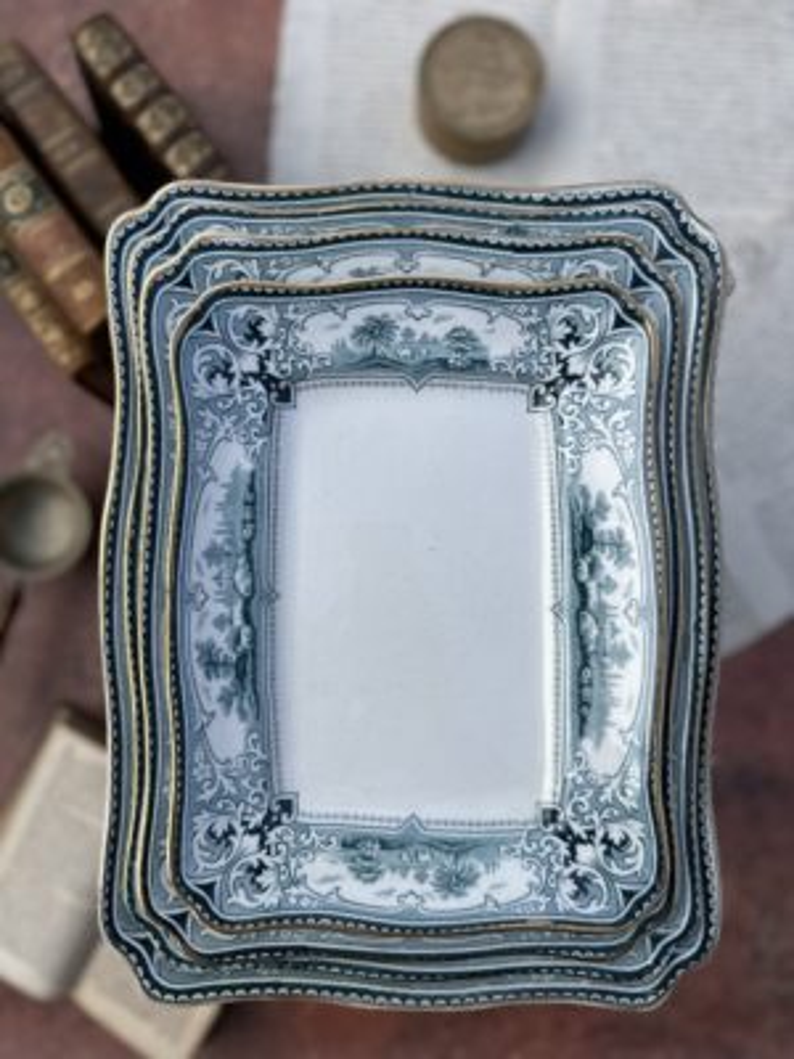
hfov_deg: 56.8
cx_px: 397
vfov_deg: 71.6
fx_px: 734
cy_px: 530
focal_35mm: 24
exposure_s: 1/1845
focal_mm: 6.86
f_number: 1.78
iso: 80
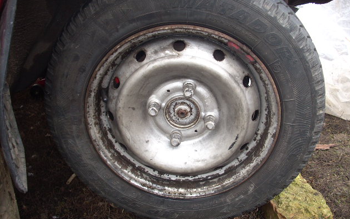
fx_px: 381
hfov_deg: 49.3
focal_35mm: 40
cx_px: 178
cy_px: 99
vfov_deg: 31.9
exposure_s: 1/30
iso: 64
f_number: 2.8
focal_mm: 6.2
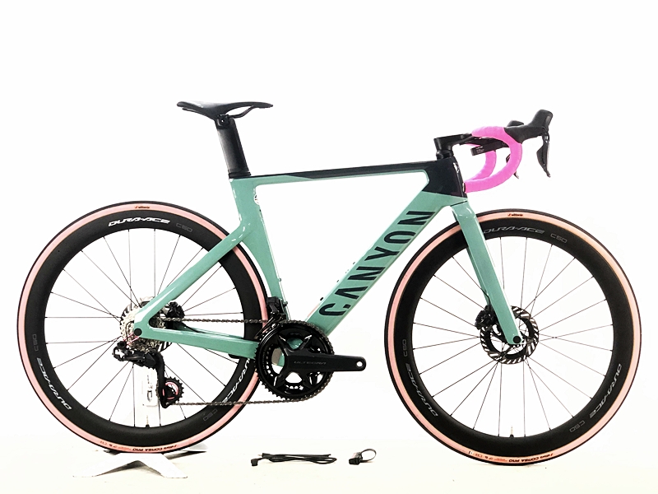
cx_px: 329
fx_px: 988
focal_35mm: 52
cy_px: 247
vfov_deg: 28.0
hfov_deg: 36.8
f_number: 2.4
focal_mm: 6
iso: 100
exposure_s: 1/50
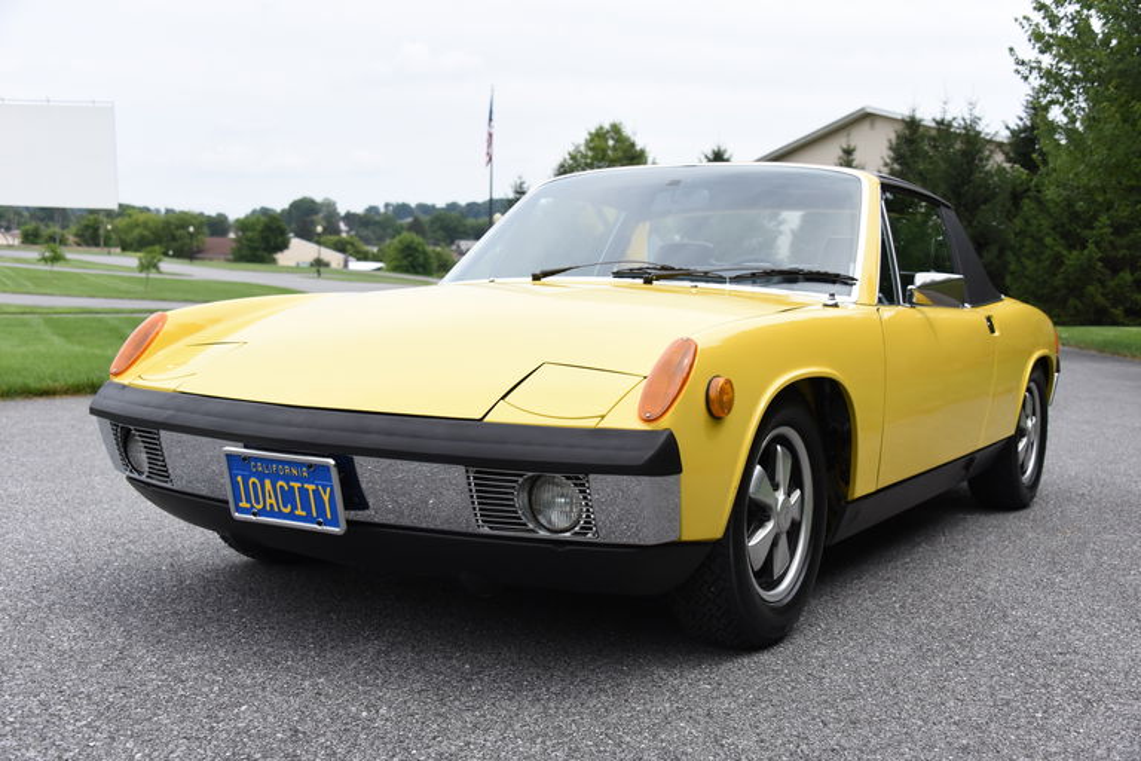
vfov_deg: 33.4
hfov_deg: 48.5
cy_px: 380
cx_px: 570
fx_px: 1268
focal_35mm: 40
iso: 1600
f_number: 6.3
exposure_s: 1/4000
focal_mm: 40
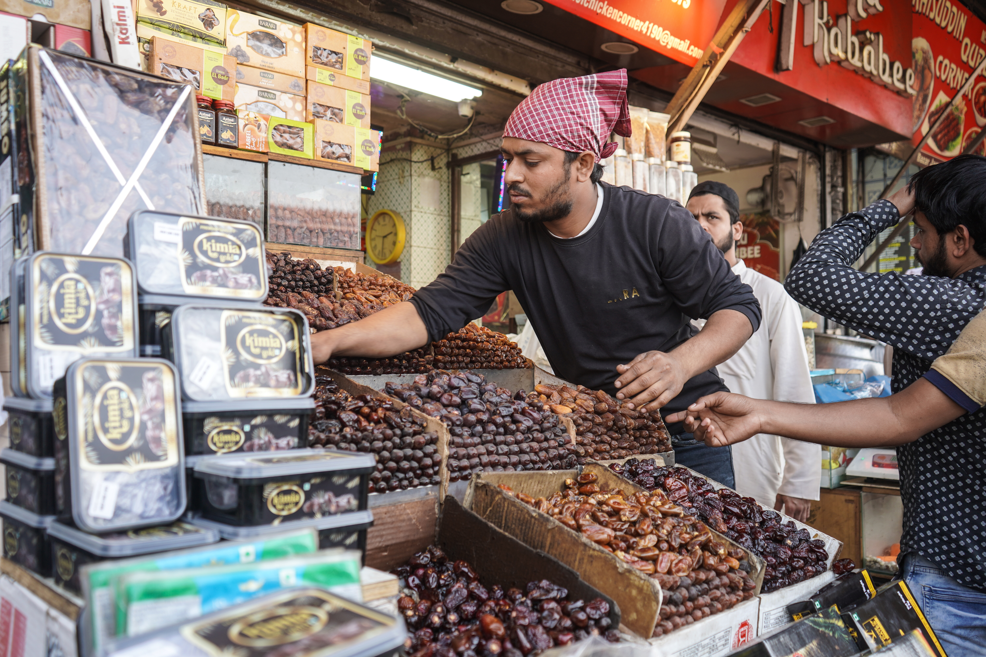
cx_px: 493
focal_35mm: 30
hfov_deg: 61.9
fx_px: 822
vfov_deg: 43.6
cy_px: 328
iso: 200
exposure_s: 1/160
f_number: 4
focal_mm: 30
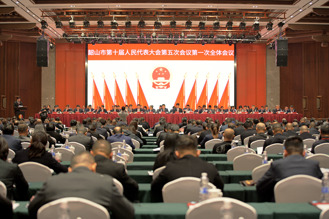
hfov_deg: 28.8
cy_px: 110
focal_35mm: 70
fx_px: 640
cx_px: 164
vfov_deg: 19.5
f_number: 2.8
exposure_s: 1/125
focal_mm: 70
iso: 320
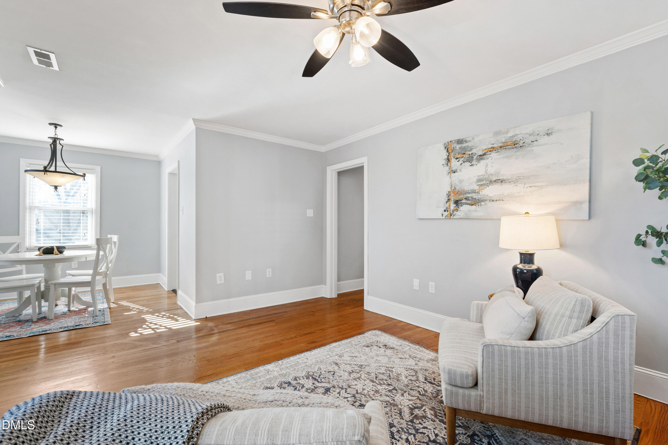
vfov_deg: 77.3
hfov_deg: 100.4
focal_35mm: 15
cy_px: 222
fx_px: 278
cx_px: 334
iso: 100
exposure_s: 1/2.5
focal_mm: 10
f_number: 8
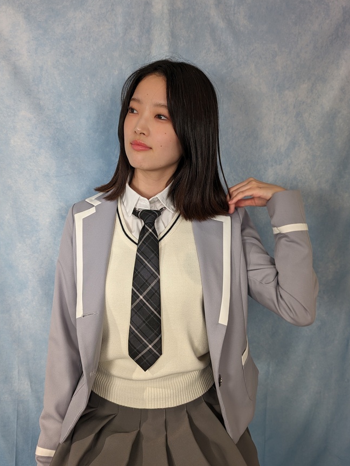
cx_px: 160
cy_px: 220
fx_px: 404
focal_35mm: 30
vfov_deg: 59.9
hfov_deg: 46.8
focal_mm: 6.9
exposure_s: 1/24
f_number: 1.68
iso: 40
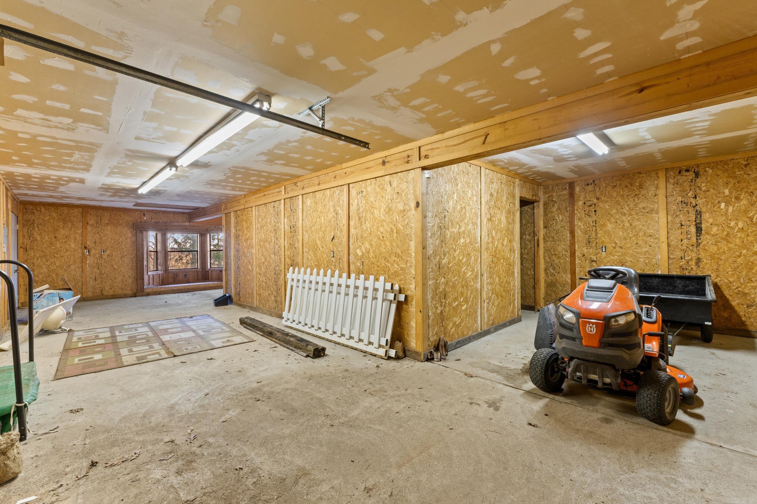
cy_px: 252
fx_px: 315
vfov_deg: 77.3
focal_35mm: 15
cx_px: 378
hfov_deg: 100.4
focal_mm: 10
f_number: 9
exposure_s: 2
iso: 250
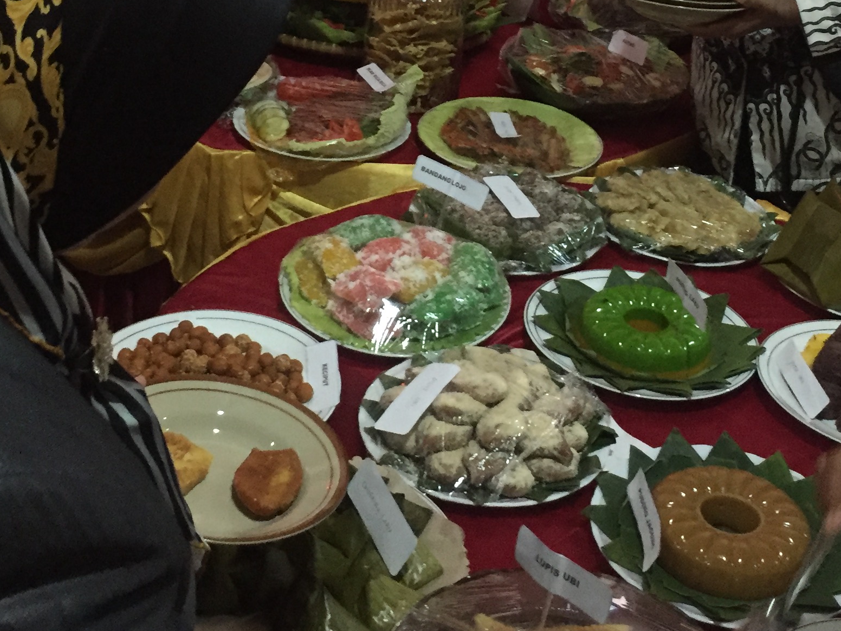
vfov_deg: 23.4
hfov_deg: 31.7
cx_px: 447
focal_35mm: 61
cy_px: 57
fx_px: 1482
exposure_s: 1/17
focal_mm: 4.15
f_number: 2.2
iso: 320
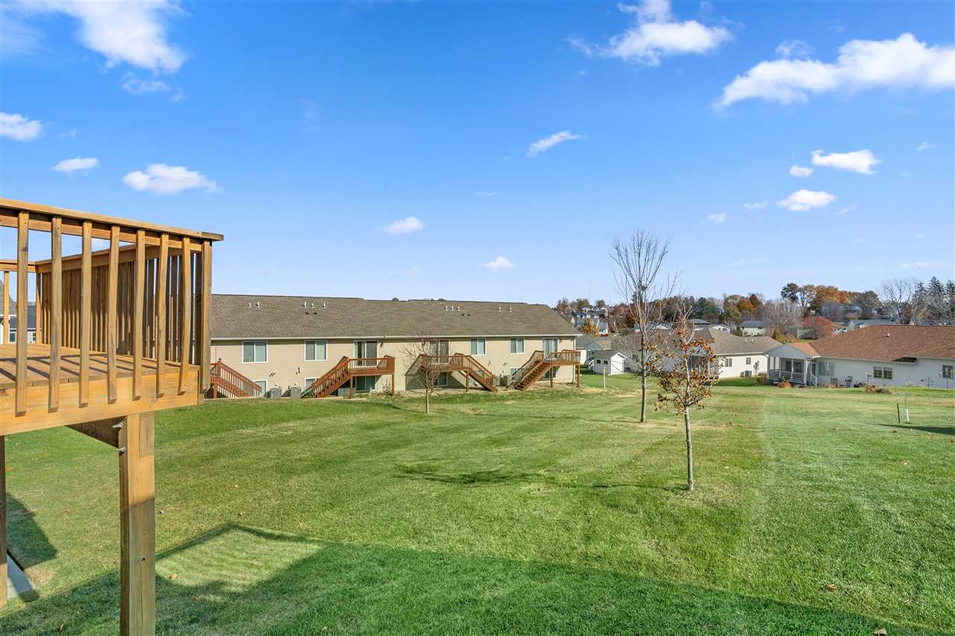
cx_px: 478
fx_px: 424
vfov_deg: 73.7
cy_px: 318
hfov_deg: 96.7
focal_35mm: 16
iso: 800
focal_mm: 16
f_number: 8
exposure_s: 1/3200
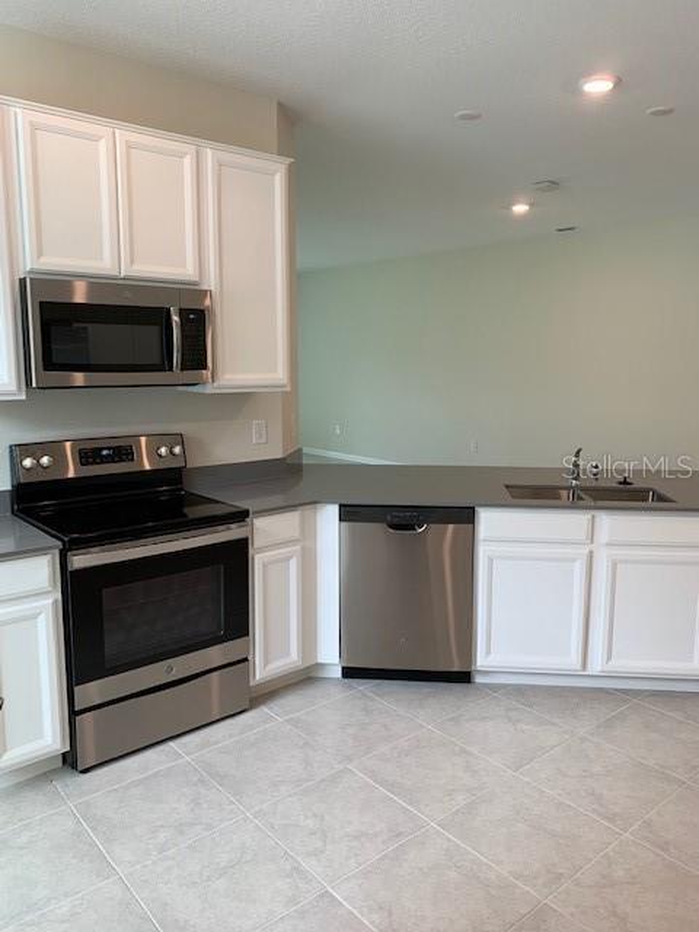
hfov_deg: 53.1
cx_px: 350
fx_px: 700
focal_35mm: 26
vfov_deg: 67.3
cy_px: 466
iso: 64
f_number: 1.8
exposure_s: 1/120
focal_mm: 4.25
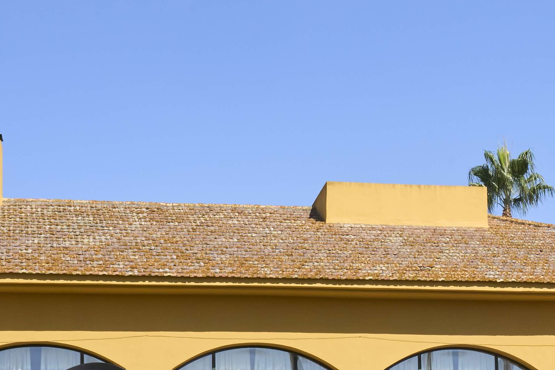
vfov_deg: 11.7
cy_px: 427
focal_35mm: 115
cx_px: 632
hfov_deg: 17.1
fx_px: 1773
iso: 500
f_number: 18
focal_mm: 39
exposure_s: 1/320
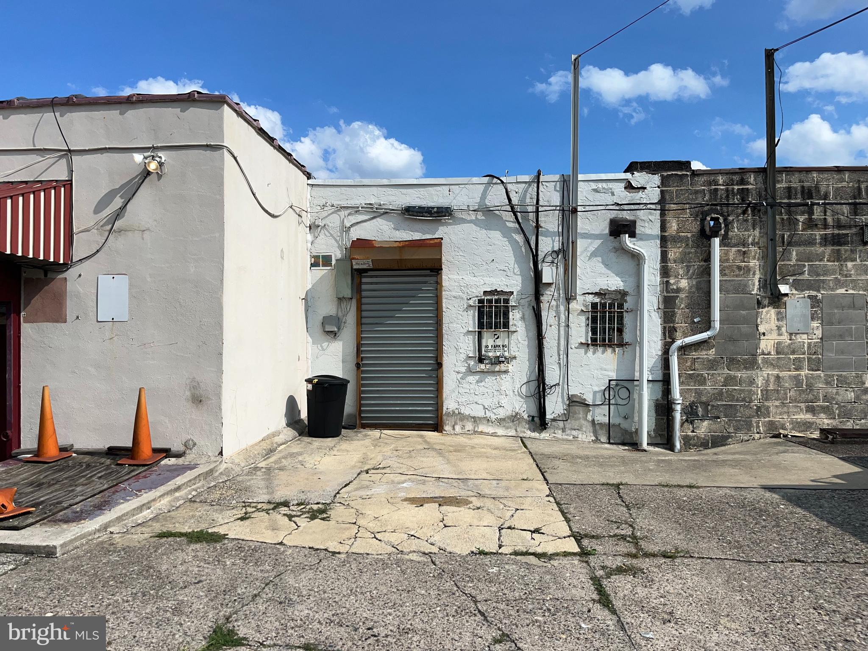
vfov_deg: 53.1
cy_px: 326
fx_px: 652
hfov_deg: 67.3
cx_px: 434
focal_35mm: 26
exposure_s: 1/6897
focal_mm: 5.1
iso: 50
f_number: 1.6
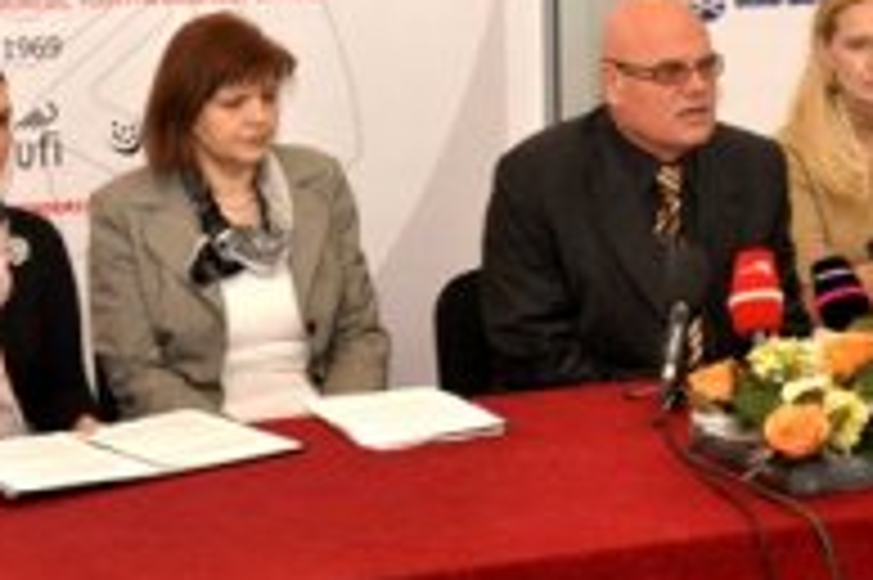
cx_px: 616
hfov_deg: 19.6
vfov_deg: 13.1
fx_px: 2520
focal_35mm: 104
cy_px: 108
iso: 800
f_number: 7.1
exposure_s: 1/160
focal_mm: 30
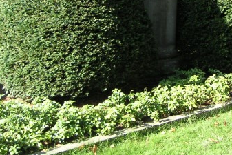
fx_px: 471
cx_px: 178
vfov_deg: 18.3
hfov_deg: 27.3
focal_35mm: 73
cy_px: 5
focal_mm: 5.7
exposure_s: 1/180
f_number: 2.8
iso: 50
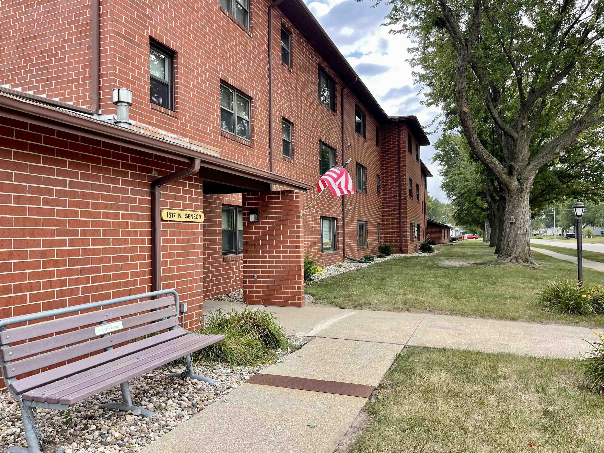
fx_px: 436
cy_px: 226
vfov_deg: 54.9
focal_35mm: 25
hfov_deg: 69.4
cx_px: 302
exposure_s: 1/938
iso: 32
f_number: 1.6
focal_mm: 5.1
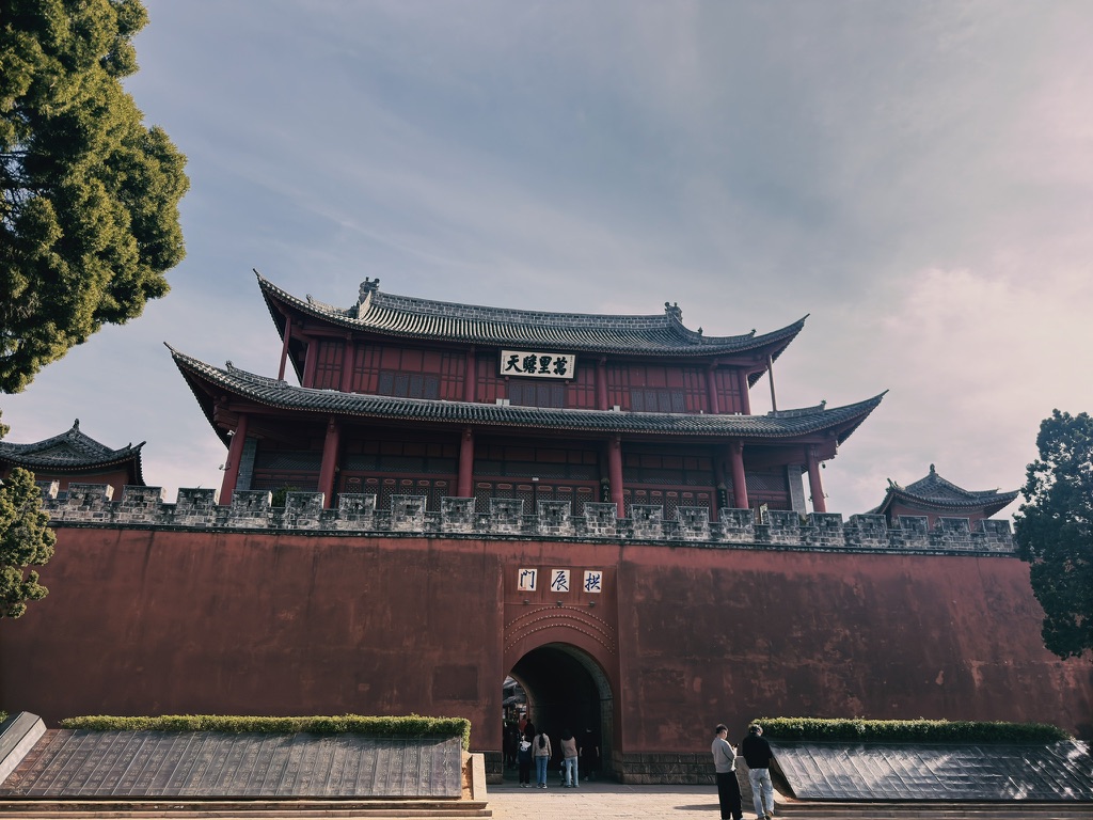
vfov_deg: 56.8
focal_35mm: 24
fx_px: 758
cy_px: 410
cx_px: 546
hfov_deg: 71.6
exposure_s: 1/4630
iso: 64
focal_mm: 6.76
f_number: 1.78
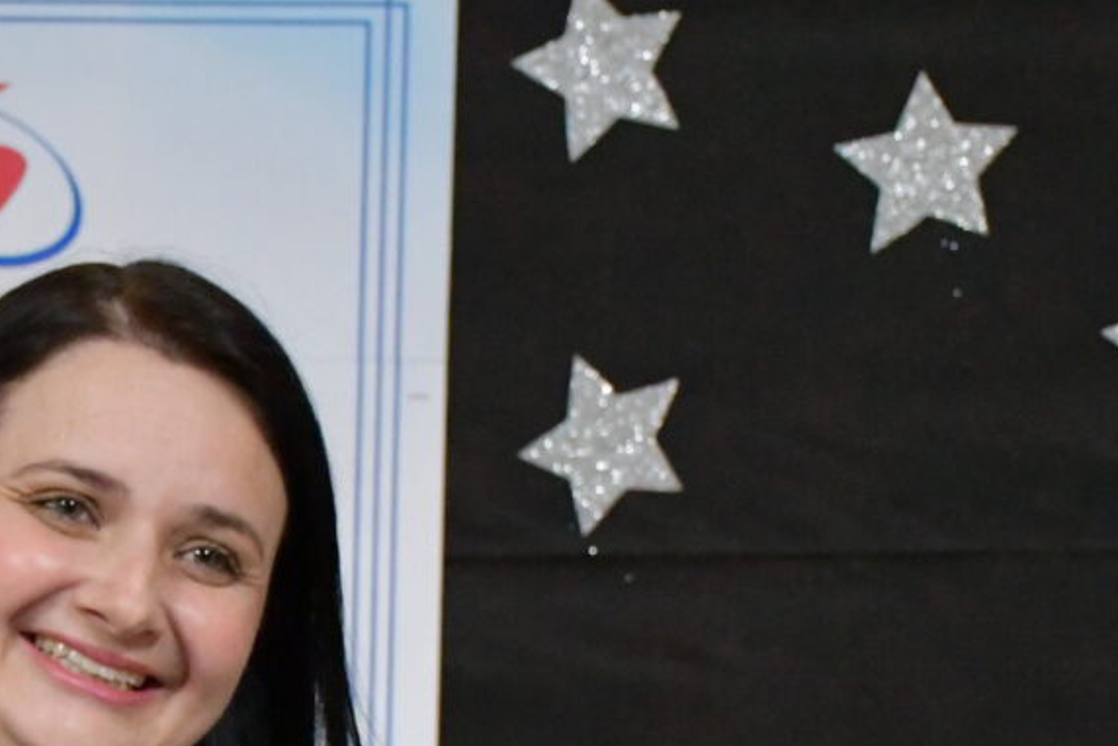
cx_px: -14
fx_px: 5002
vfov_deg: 8.3
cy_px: 1172
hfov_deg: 12.6
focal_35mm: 161
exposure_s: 1/60
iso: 8000
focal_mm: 32
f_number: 4
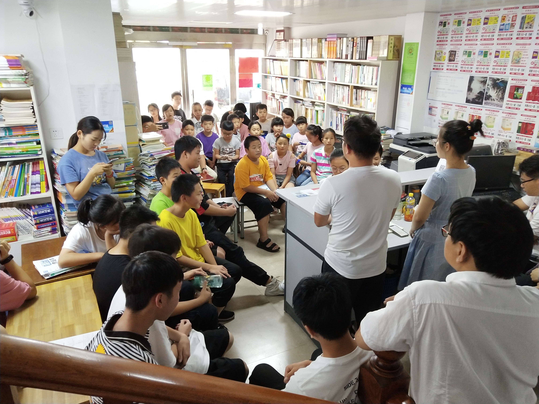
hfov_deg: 60.0
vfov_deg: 46.8
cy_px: 202
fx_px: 467
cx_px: 270
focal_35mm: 30
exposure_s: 1/33.3
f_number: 1.8
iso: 783
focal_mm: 3.95
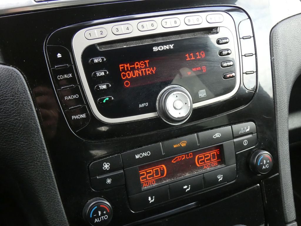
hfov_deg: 41.2
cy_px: 113
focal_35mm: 46
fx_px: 400
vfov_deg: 31.5
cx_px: 150
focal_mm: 8.2
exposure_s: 1/80
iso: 800
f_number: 5
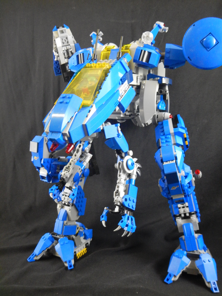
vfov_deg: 55.4
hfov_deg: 42.9
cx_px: 111
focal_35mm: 33
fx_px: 282
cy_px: 148
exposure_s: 1/8
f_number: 3.9
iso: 720
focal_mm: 5.9
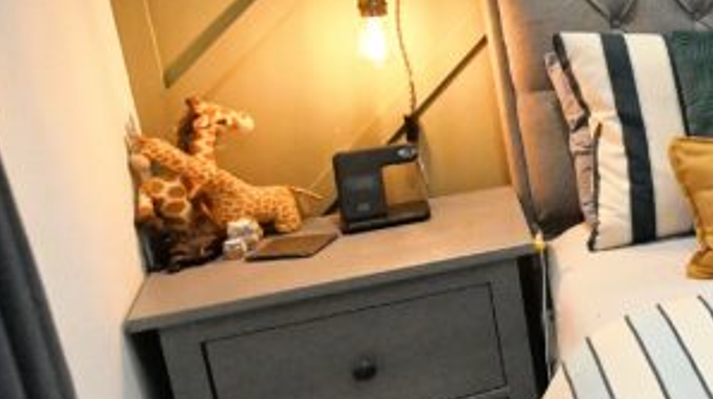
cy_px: 80
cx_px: 1194
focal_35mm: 54
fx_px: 1020
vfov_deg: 21.9
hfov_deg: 24.2
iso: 6400
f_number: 2.8
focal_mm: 15
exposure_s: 1/2000
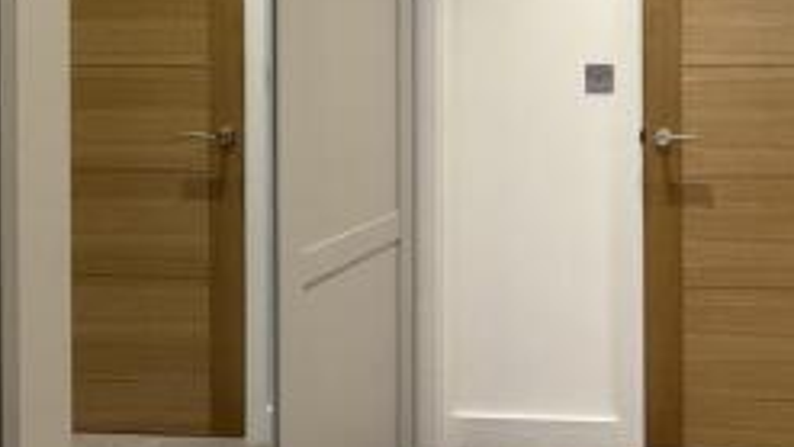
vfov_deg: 31.6
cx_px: 715
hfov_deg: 49.3
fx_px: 758
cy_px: 63
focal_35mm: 36
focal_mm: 2.22
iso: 200
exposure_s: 1/50
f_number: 2.2
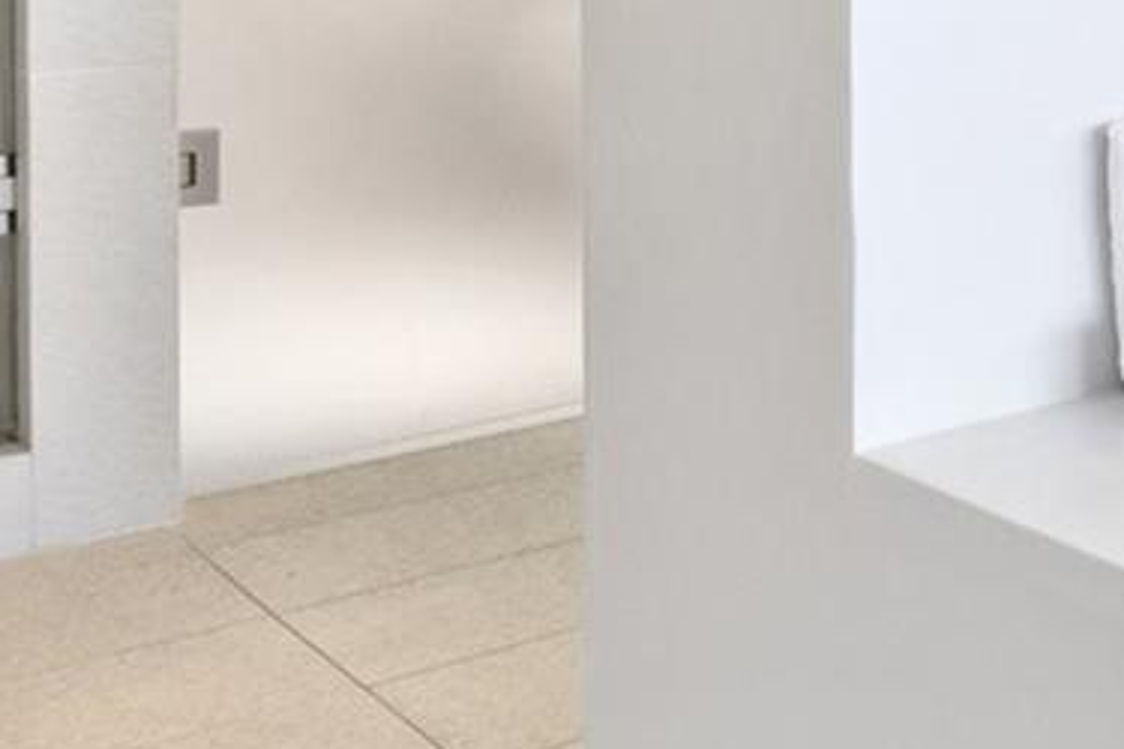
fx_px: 1998
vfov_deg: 19.3
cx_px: 1720
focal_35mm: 64
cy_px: -276
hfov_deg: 24.1
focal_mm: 10
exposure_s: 1/2
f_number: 8
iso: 200
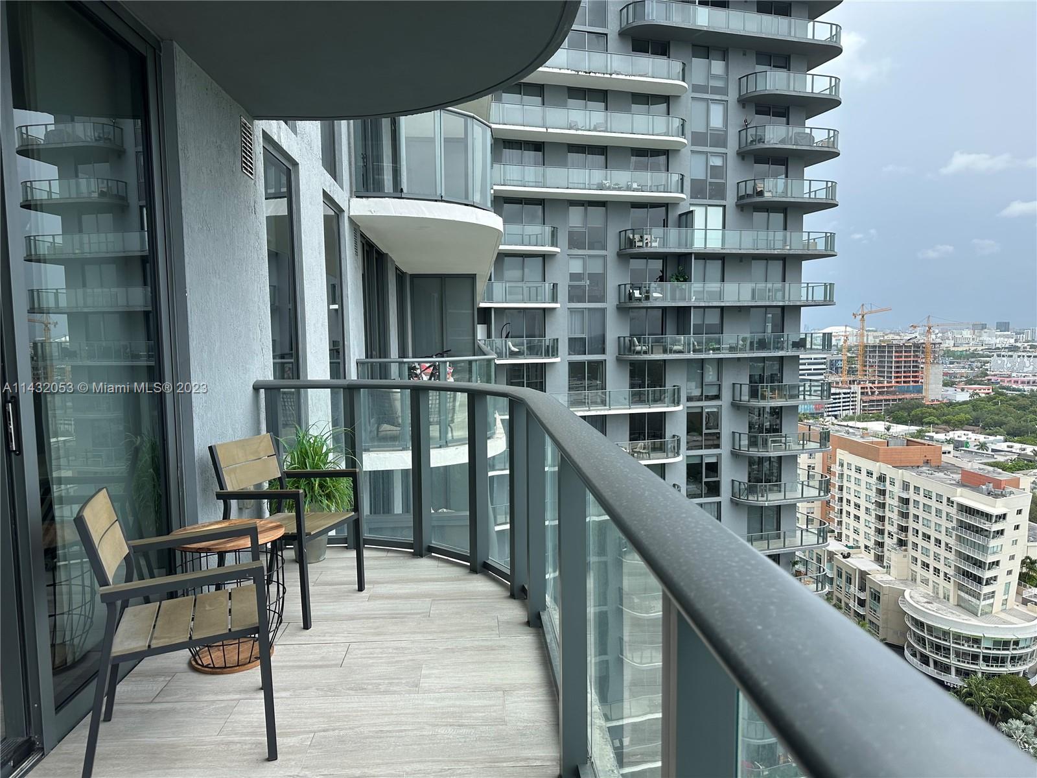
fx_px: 719
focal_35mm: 24
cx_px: 518
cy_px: 389
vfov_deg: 56.8
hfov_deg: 71.6
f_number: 1.78
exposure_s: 1/1639
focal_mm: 6.86
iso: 80
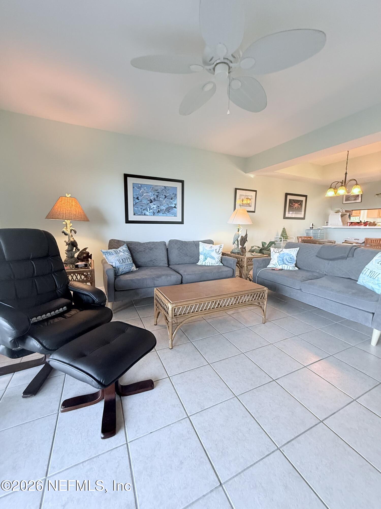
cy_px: 254
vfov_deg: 102.1
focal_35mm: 14
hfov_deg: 85.7
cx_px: 190
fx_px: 205
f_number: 2.2
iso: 320
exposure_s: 1/60
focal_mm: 2.22
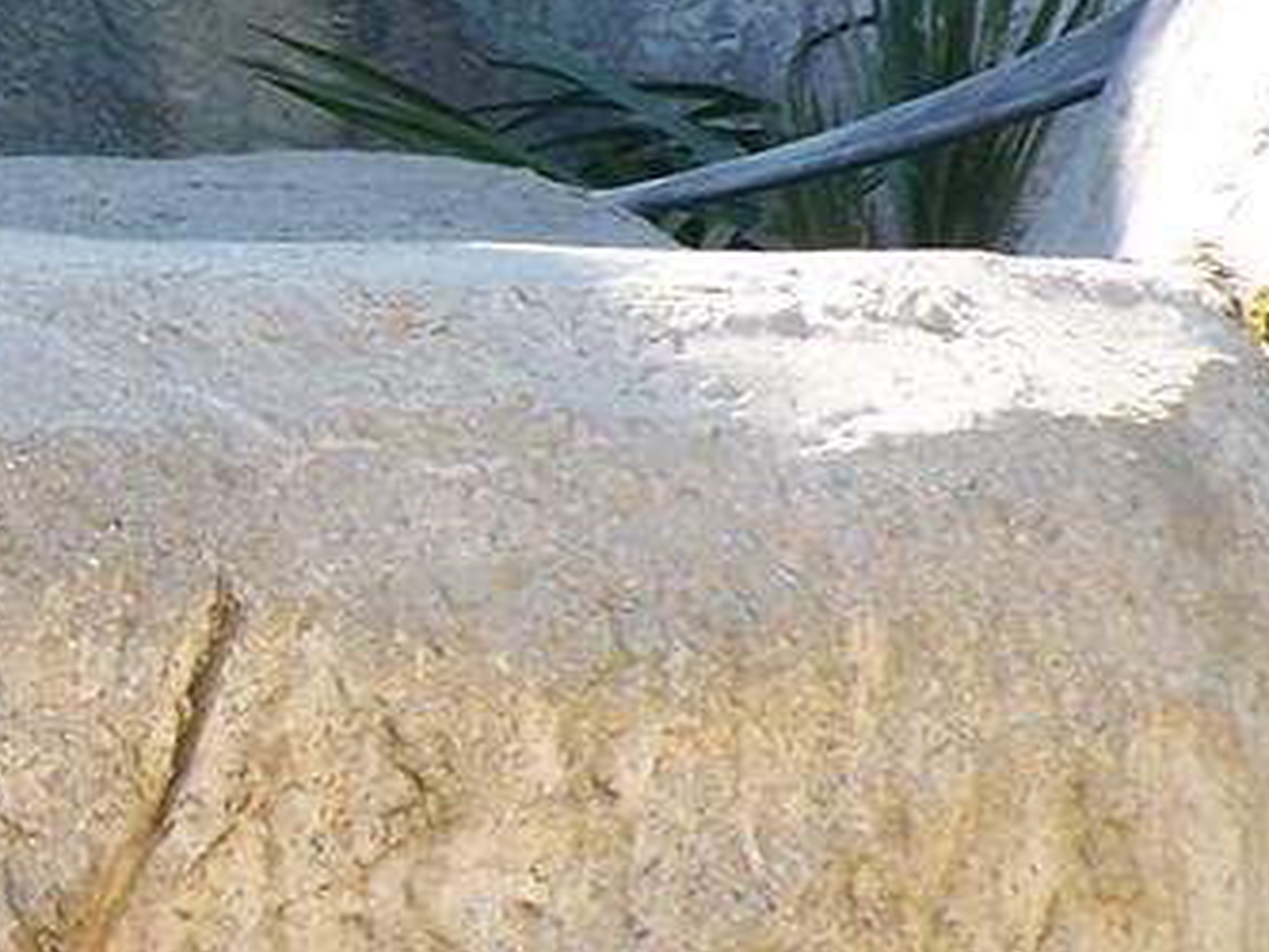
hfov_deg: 2.7
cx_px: -545
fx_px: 26661
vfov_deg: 2.0
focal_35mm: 727
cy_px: 288
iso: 100
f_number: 3.2
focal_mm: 31.3
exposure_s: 1/160
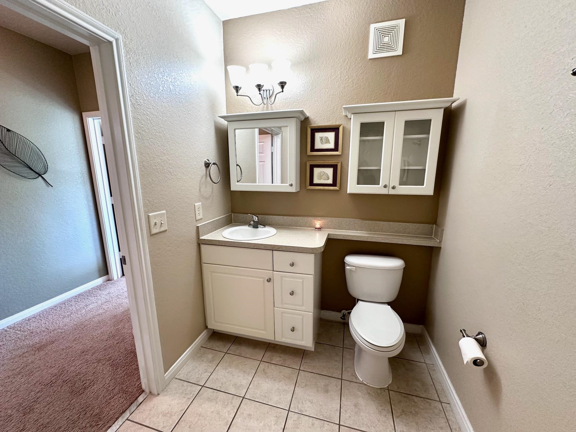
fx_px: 233
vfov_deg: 85.7
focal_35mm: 14
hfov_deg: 102.1
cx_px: 288
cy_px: 216
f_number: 2.2
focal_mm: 2.22
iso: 200
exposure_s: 1/60
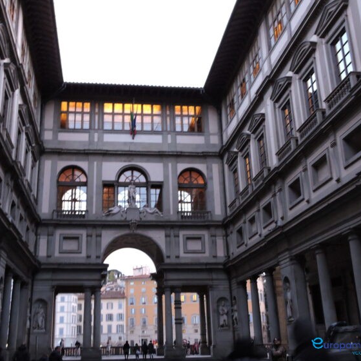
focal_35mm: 40
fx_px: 472
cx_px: 150
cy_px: 182
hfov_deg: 41.7
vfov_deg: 41.9
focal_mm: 5.9
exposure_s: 1/10
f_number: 4
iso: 800
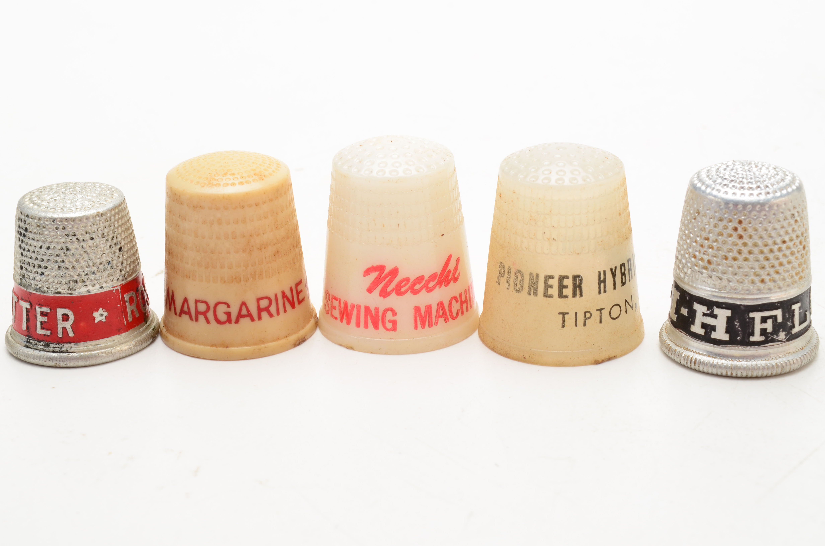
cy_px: 273
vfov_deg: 16.5
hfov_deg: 24.7
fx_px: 1887
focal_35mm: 82
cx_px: 412
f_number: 20
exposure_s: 1/160
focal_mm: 55
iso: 100
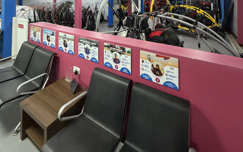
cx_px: 122
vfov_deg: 48.1
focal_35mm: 20
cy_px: -3
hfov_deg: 85.1
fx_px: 132
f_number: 2.2
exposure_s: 1/85
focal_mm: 2.22
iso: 320
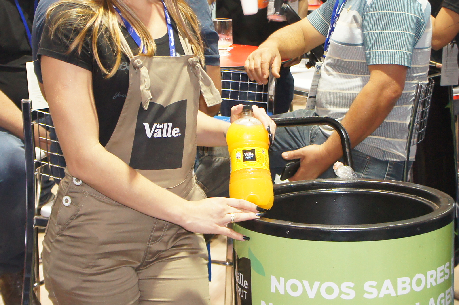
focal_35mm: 78
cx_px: 241
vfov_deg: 17.4
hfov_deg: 26.0
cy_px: 106
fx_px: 993
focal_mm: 22
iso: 800
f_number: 4
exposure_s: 1/60
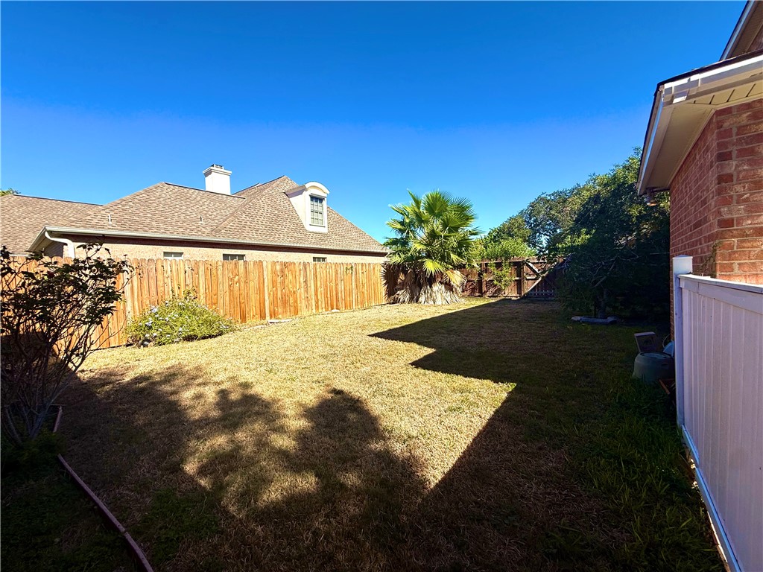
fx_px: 309
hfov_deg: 102.1
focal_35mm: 14
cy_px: 286
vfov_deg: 85.7
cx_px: 382
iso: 50
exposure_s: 1/1961
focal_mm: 2.22
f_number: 2.2
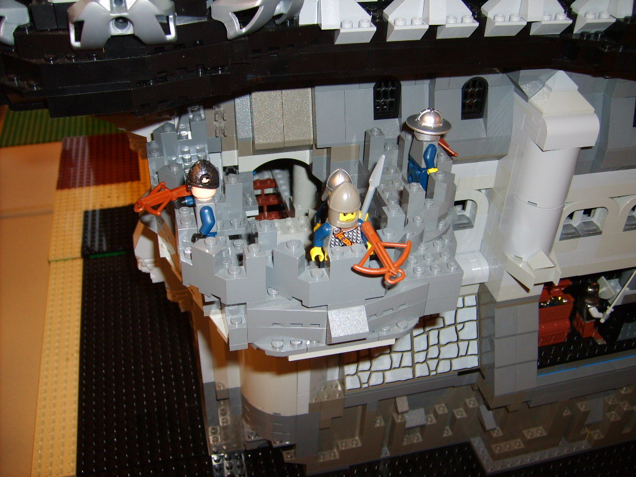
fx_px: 643
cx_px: 318
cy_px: 238
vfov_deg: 40.7
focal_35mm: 35
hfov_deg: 52.6
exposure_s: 1/30
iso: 100
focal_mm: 5.8
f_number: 2.8
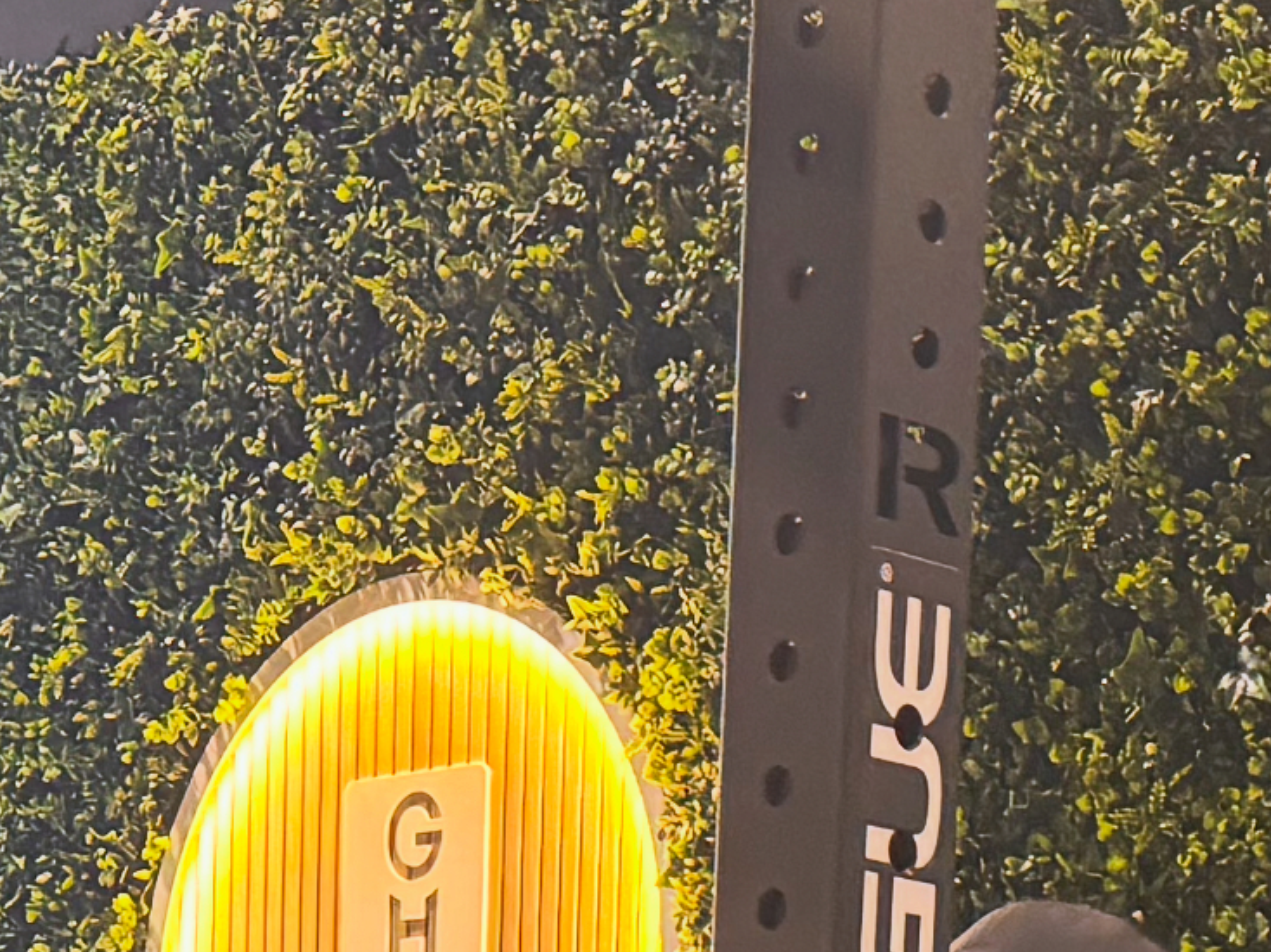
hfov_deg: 14.7
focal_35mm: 134
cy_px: 2212
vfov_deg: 9.8
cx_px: 585
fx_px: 4918
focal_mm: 6.76
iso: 400
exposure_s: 1/60
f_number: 1.78
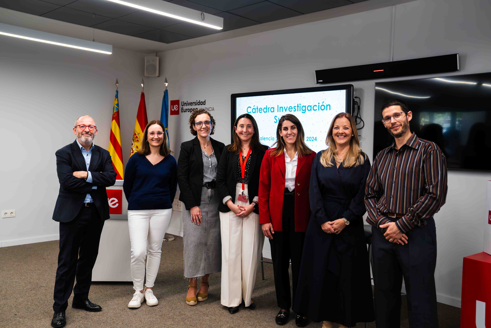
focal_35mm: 34
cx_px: 246
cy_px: 164
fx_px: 464
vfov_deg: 38.9
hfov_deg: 55.8
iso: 2500
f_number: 4
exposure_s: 1/250
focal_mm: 34
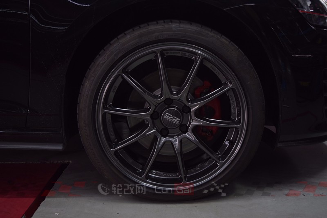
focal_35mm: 42
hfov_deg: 46.4
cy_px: 109
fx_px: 381
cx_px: 164
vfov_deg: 31.9
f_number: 4.2
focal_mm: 28
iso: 400
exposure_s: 1/40
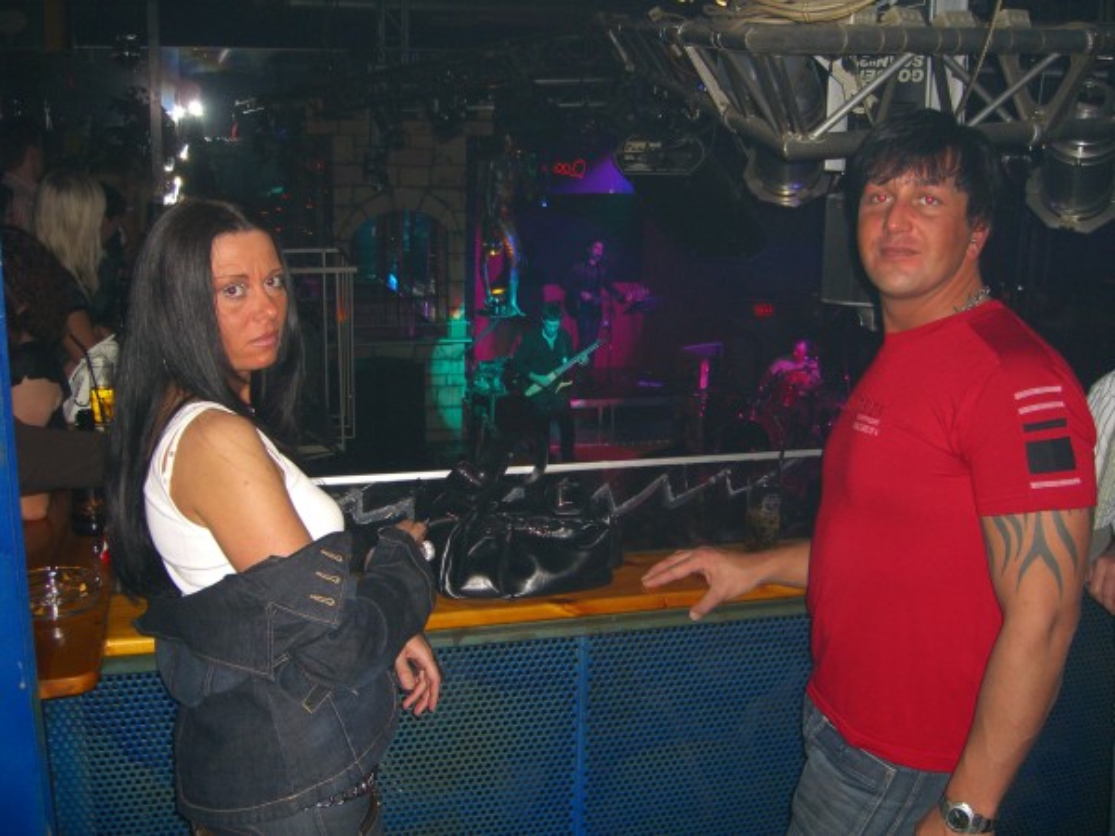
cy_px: 418
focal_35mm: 38
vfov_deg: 37.7
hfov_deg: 49.0
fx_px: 1224
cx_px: 558
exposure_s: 1/60
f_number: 2.8
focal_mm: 7.9
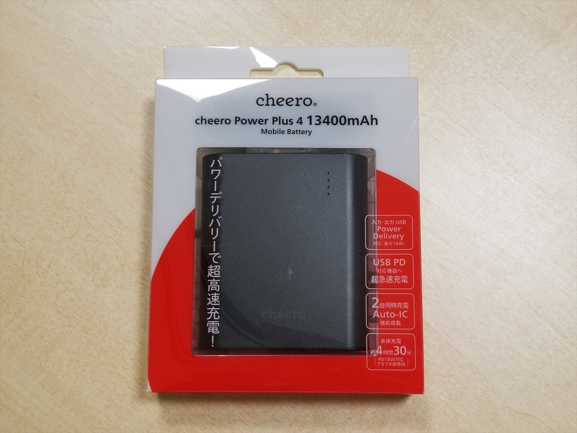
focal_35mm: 52
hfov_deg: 36.8
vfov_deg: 28.0
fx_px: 867
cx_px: 288
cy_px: 216
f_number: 2.4
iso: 80
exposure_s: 1/33
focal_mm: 6
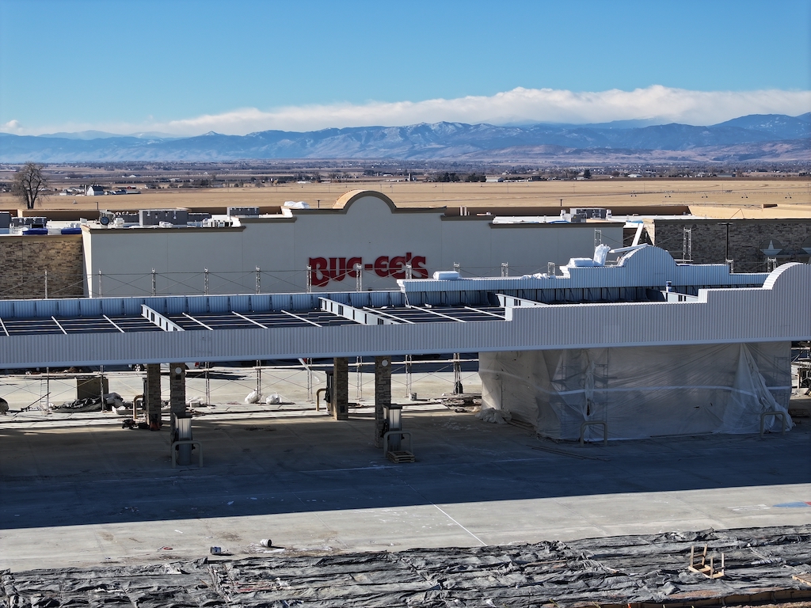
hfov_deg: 27.8
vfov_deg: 21.0
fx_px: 1640
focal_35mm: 70
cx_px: 406
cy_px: 304
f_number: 2.8
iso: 100
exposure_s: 1/160
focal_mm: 19.35
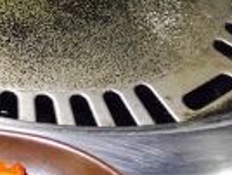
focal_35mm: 151
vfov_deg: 9.8
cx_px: -364
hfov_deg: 10.7
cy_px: -1
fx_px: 1014
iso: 125
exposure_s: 1/33
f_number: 2.2
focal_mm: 4.15
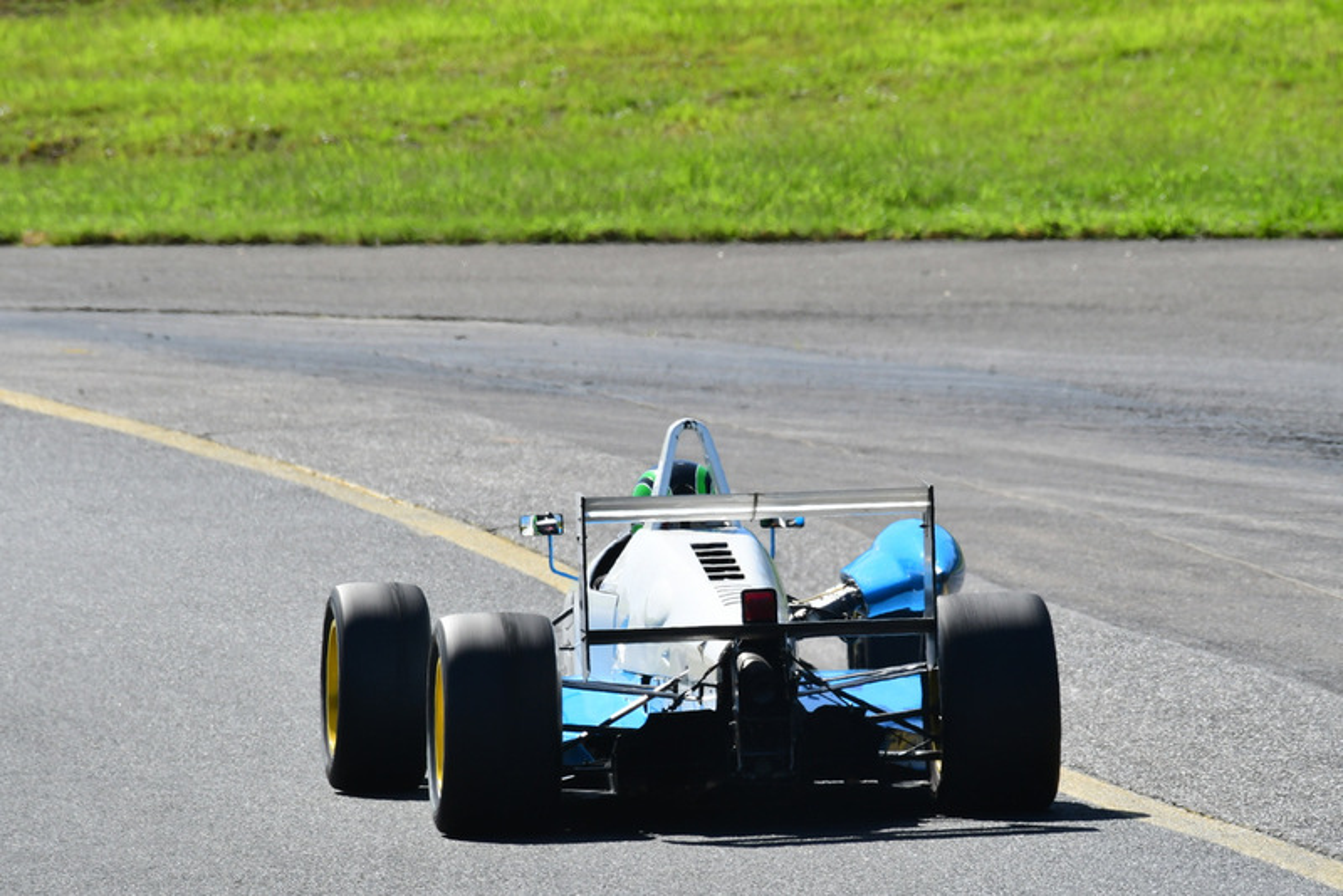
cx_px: 672
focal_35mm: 750
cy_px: 448
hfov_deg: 2.7
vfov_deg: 1.8
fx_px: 27988
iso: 400
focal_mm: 500
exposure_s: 1/400
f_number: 13
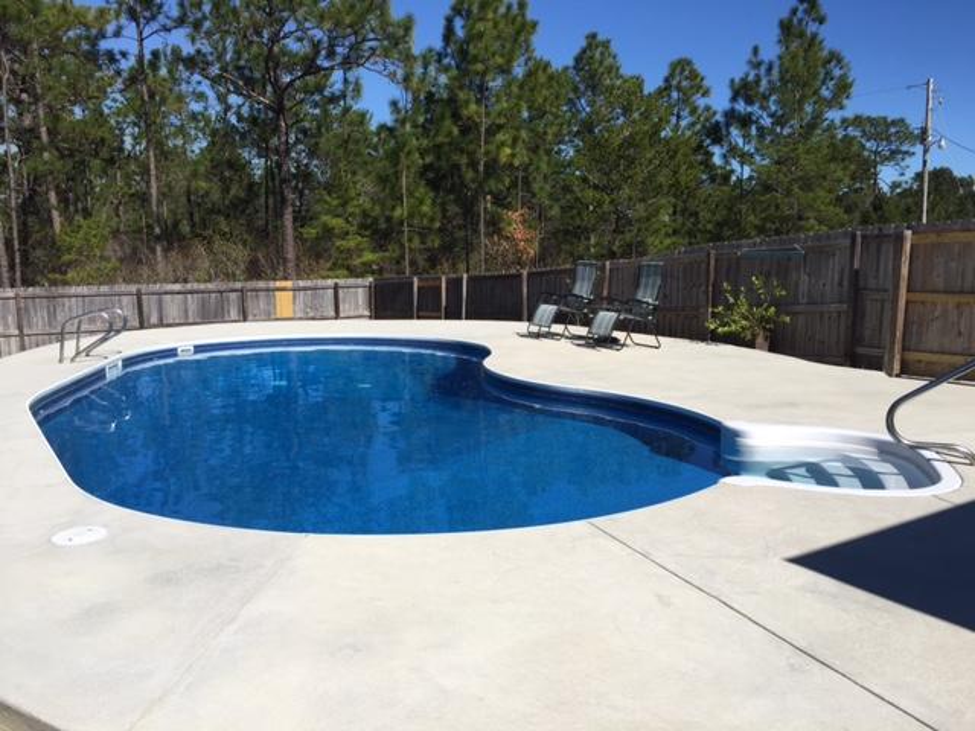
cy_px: 366
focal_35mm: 29
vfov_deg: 48.2
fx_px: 817
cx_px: 488
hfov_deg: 61.7
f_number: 2.2
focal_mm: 4.15
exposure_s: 1/2639
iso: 32
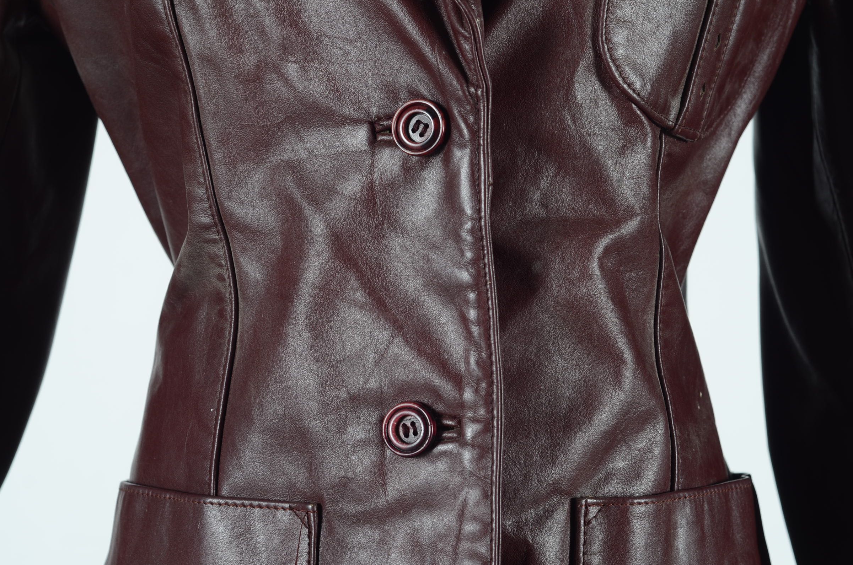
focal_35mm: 77
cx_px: 432
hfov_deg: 26.4
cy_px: 288
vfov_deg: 17.6
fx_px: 1821
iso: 100
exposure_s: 1/125
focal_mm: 50
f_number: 5.6
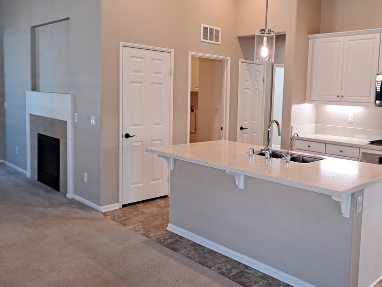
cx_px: 250
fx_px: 364
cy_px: 129
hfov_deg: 54.4
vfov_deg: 42.9
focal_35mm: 33
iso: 100
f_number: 2
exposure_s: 1/60
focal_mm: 4.6
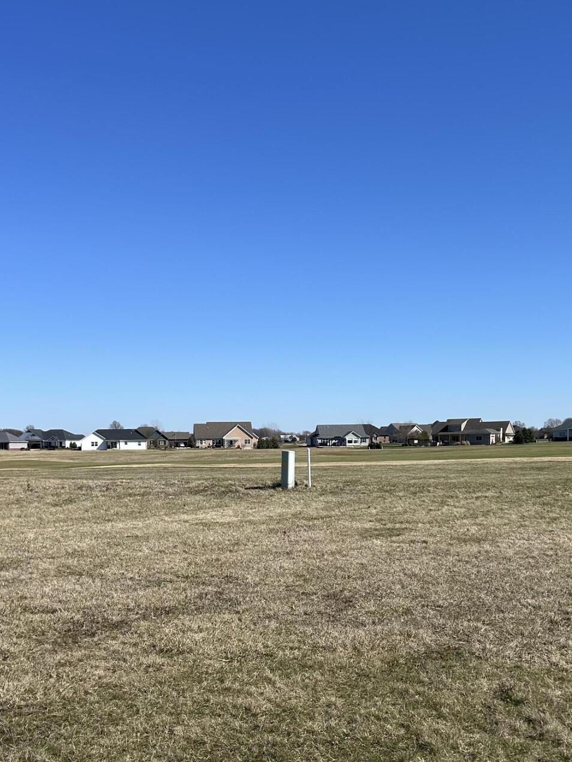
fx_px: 903
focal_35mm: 41
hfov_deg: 35.0
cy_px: 523
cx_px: 340
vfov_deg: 44.9
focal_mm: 5.7
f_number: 1.5
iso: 50
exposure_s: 1/5319
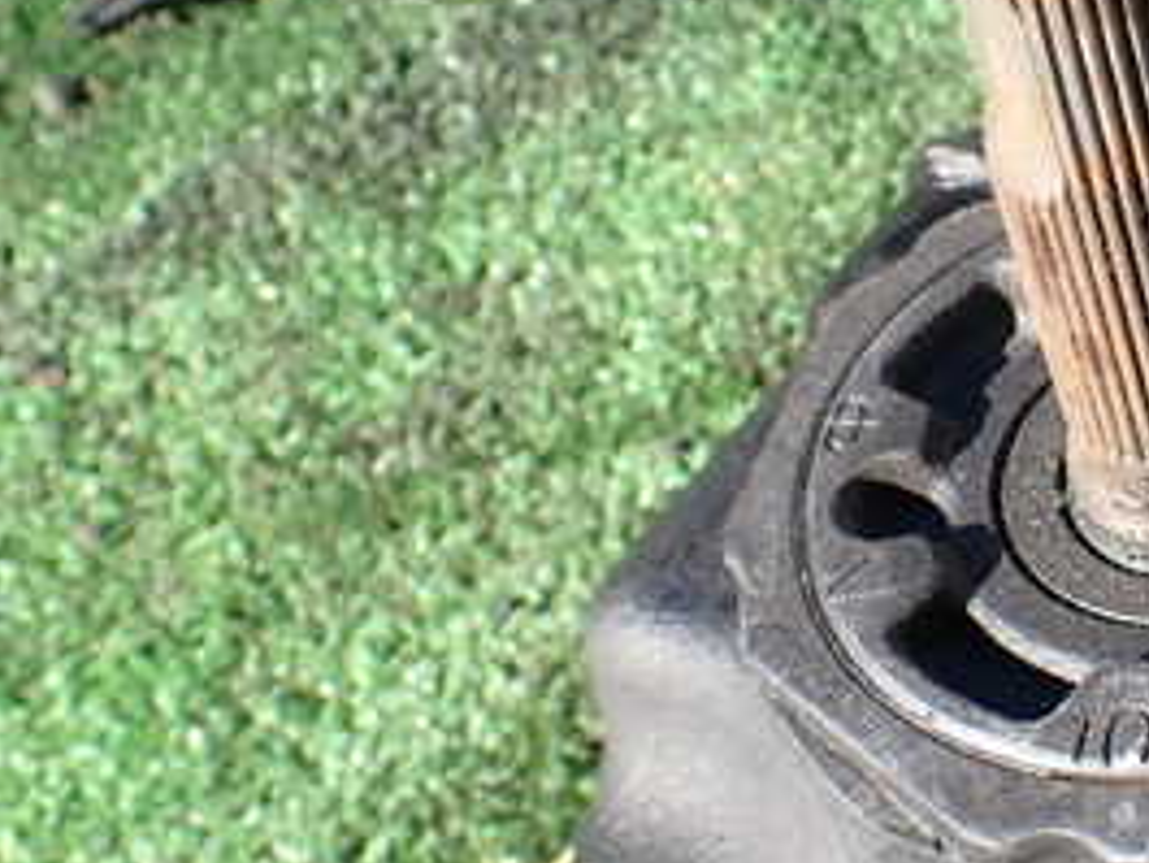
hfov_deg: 26.9
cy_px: 321
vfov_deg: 21.6
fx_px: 2258
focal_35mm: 68
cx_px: 1158
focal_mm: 5.4
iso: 100
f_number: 3.2
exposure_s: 1/320
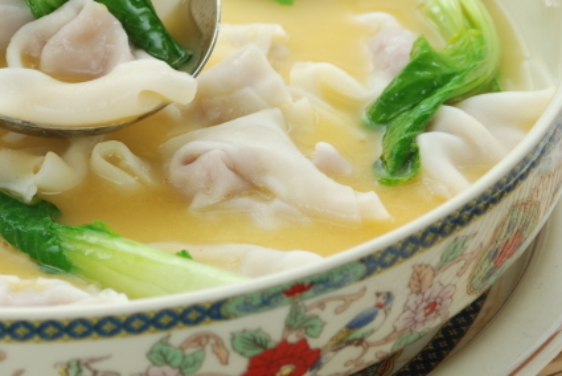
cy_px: 68
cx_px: -1
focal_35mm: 253
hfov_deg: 8.1
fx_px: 3952
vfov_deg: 5.4
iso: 100
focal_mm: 70
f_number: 6.3
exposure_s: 1/2.5
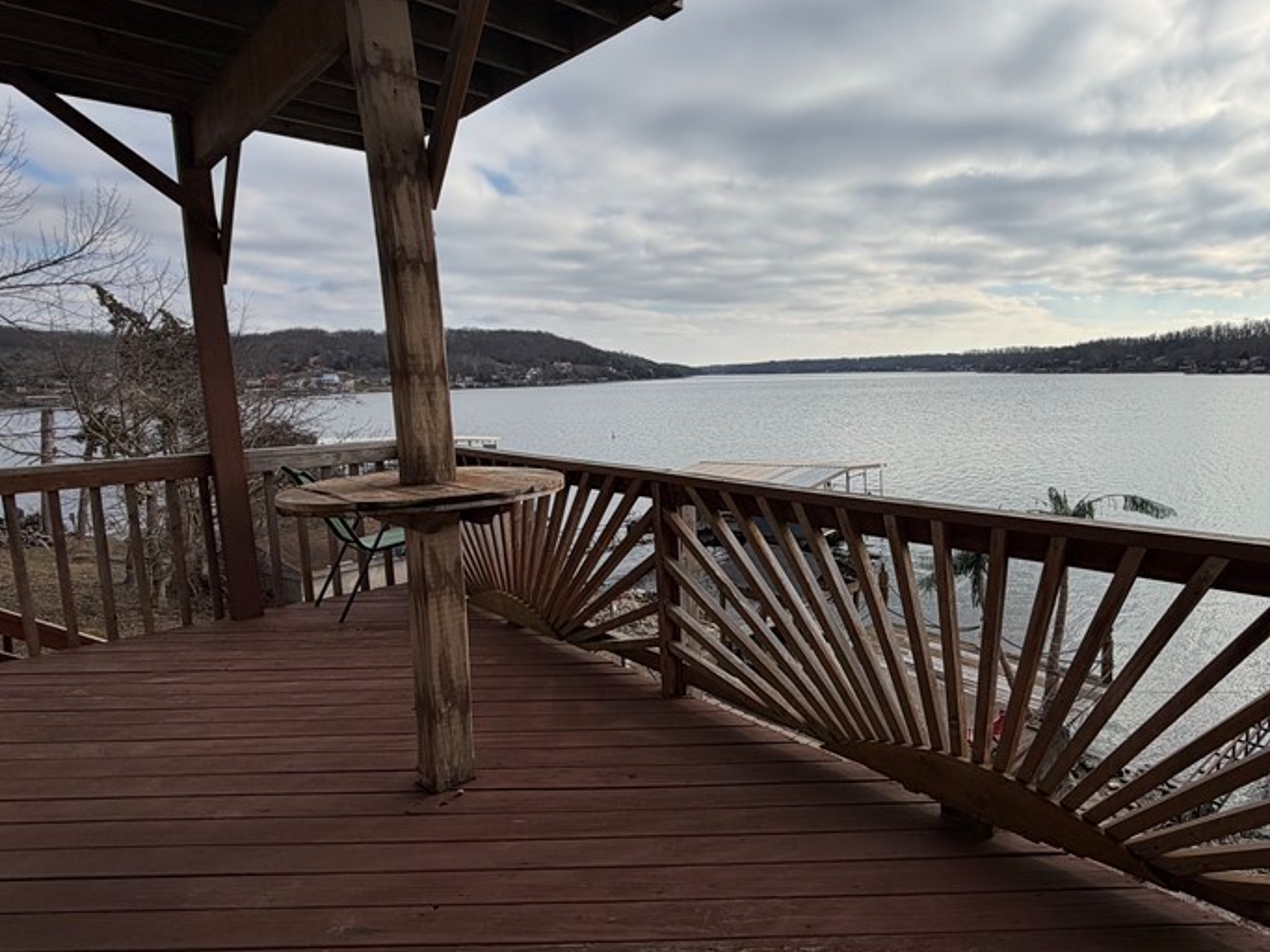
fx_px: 770
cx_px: 855
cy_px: 465
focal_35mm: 21
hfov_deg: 76.3
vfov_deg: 63.4
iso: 20
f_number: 2.2
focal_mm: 2.22
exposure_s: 1/1368
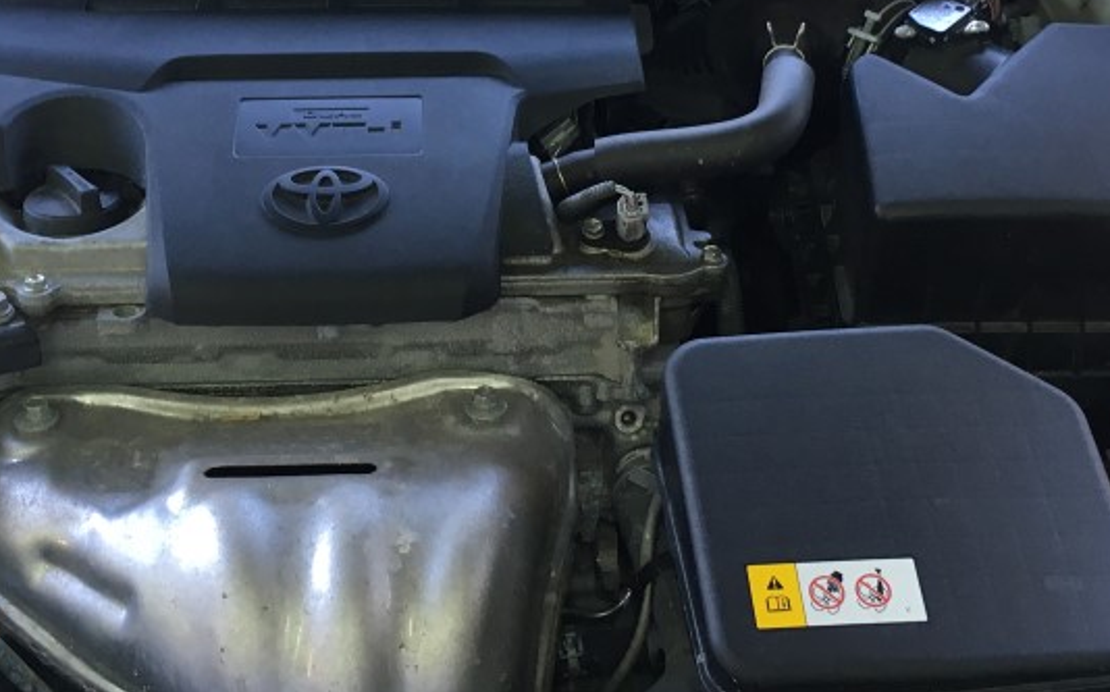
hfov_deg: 34.6
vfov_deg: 21.8
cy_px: 199
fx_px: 1784
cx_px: 545
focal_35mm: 59
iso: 50
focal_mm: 4.15
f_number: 2.2
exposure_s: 1/30
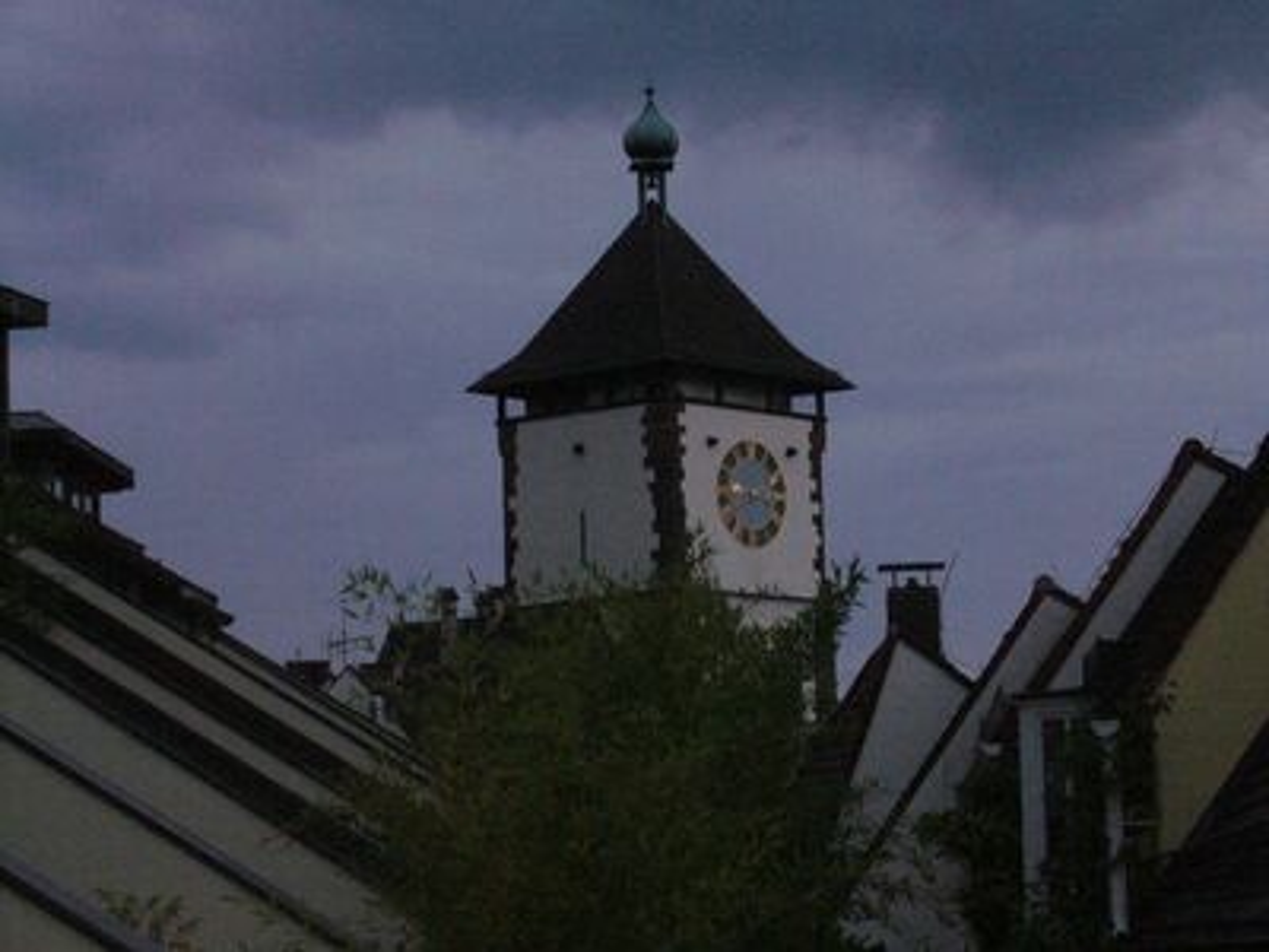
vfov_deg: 14.1
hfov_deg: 18.7
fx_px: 3849
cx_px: 634
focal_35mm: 105
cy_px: 476
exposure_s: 1/60
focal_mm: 17.4
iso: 400
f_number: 5
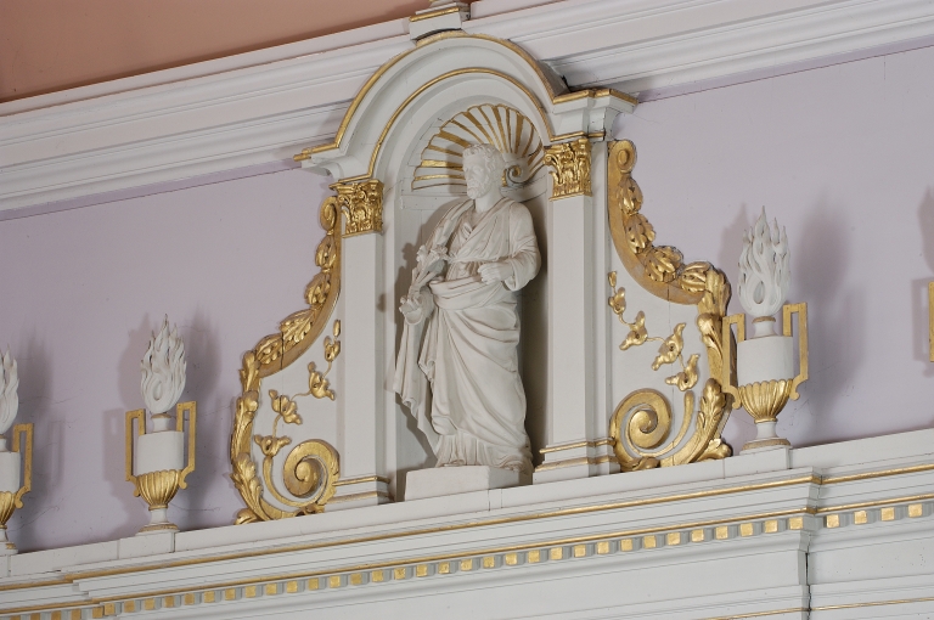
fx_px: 3964
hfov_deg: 13.4
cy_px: 310
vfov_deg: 8.9
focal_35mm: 153
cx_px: 467
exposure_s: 1/2
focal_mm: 102
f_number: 11
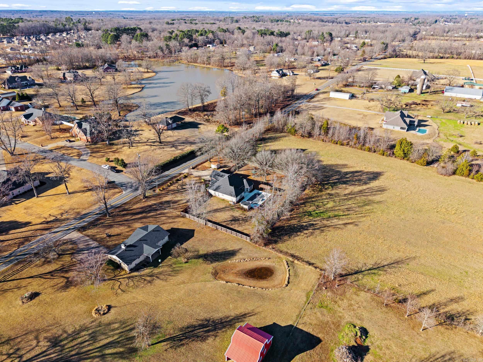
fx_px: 335
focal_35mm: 24
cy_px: 181
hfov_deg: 71.6
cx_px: 242
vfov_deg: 56.8
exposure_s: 1/50
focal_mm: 8.67
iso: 140
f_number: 1.8
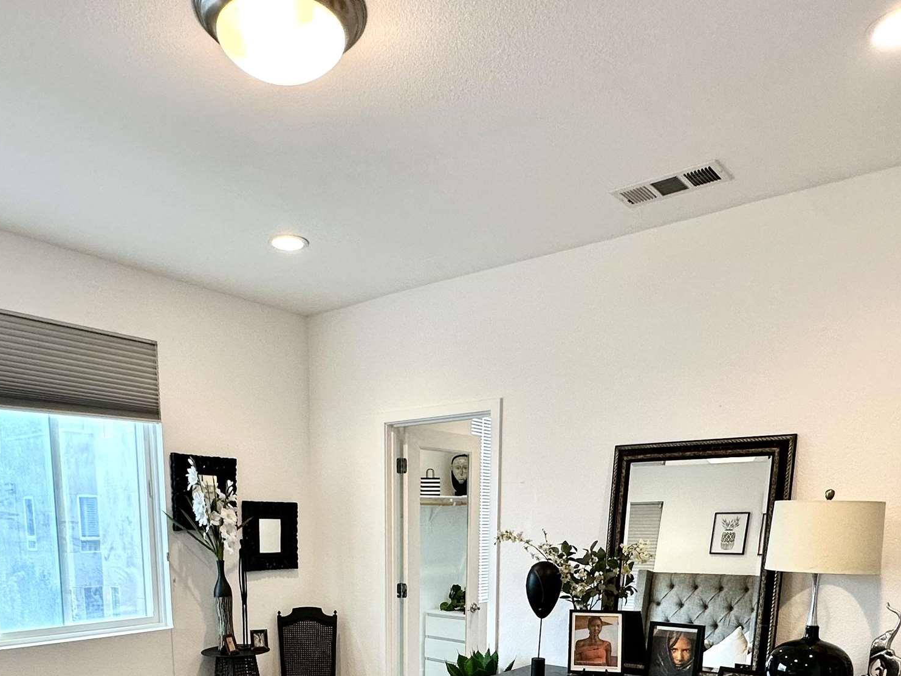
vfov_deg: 42.6
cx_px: 400
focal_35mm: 29
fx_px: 755
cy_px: 652
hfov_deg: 61.5
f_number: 2.2
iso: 125
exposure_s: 1/120
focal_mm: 2.22
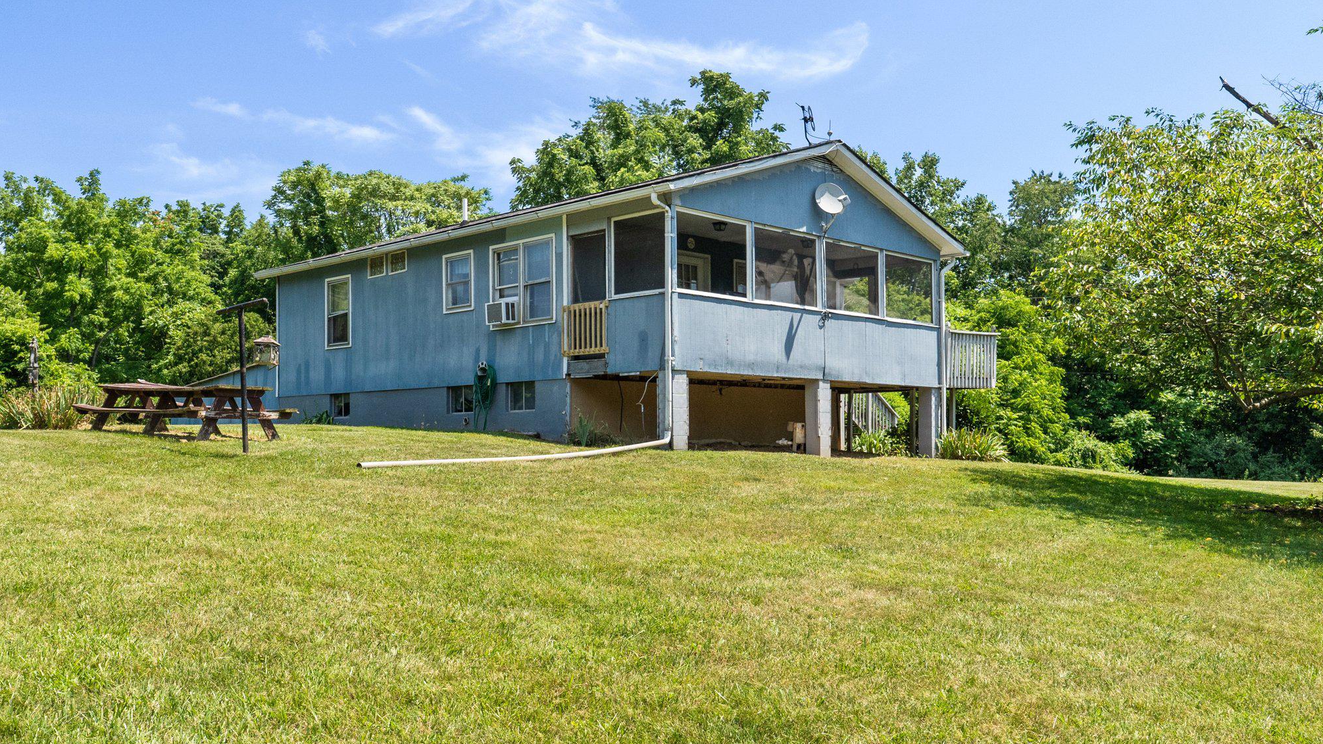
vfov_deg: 36.7
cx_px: 661
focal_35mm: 32
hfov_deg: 61.0
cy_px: 354
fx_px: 1123
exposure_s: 1/1250
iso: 640
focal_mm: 20
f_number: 8
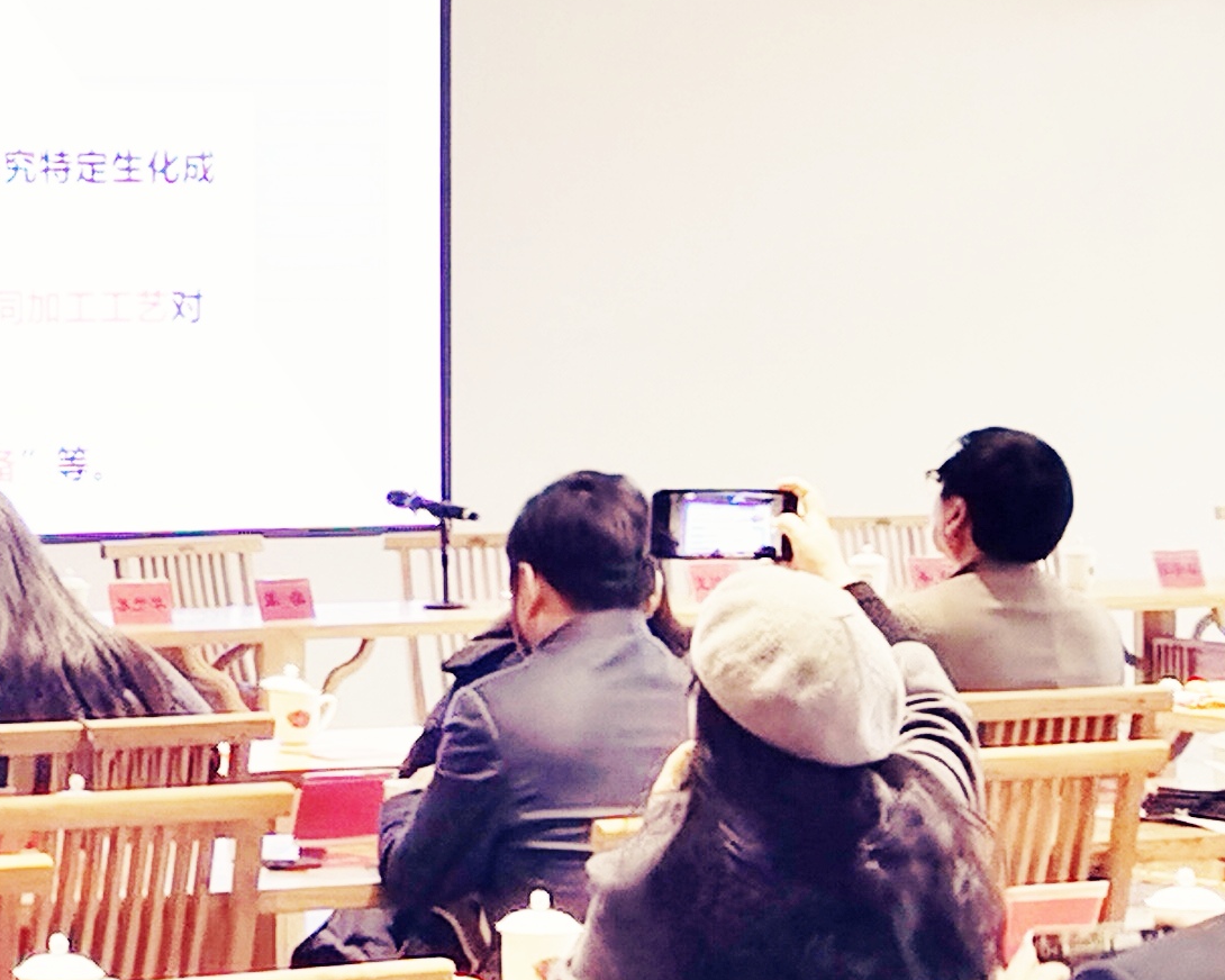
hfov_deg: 11.9
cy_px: 334
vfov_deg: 9.6
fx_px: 5801
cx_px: -152
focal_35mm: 160
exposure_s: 1/100
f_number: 1.6
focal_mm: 5.56
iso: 50
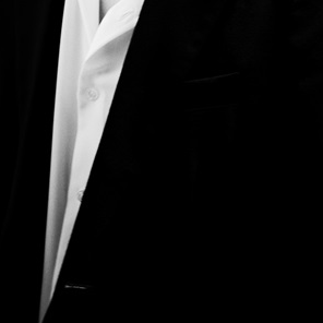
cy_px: -147
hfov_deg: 9.7
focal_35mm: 181
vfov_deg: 9.4
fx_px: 1911
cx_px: 136
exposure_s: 1/200
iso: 100
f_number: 2.8
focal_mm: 70
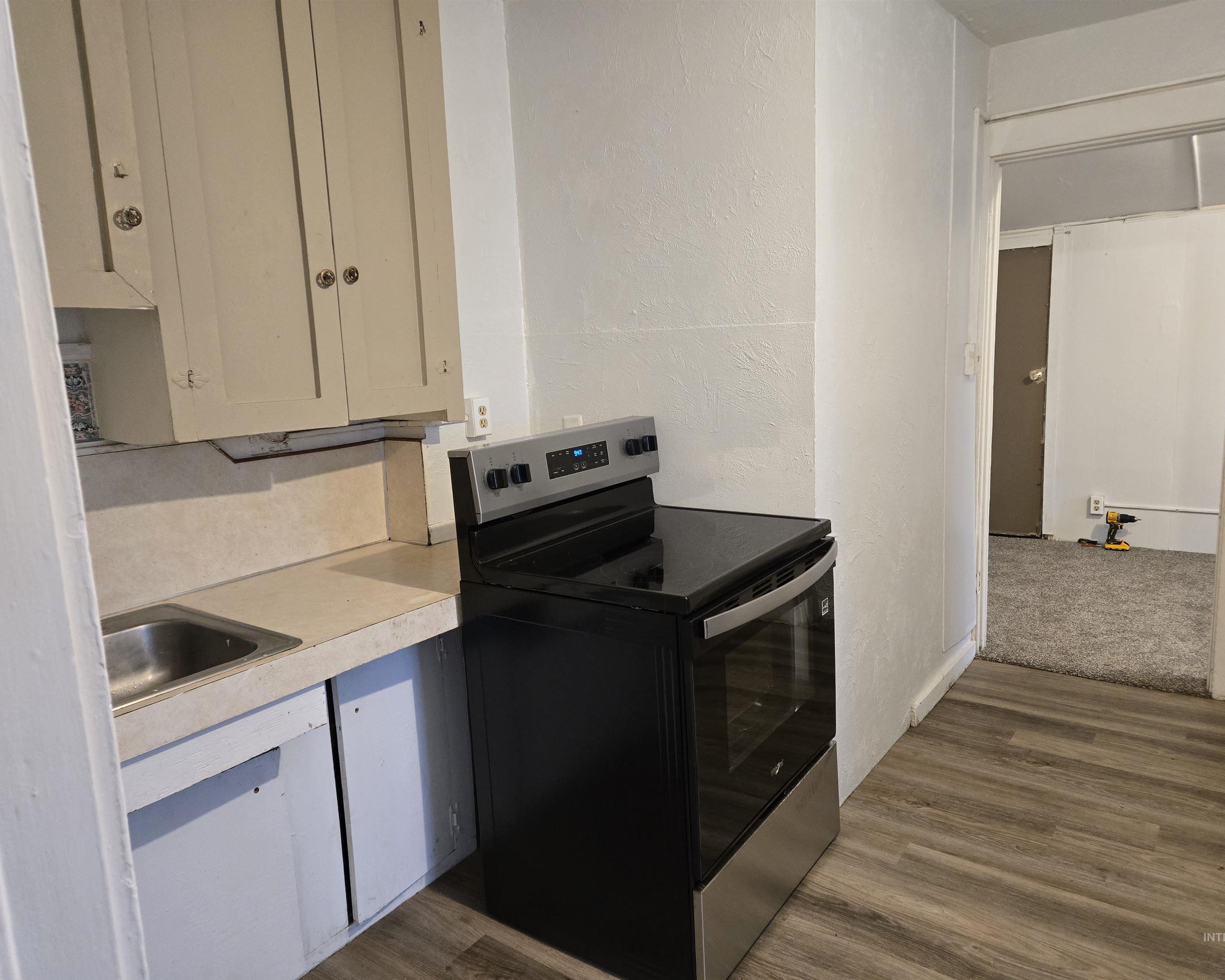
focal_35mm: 24
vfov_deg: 58.8
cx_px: 647
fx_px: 870
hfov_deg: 70.2
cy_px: 491
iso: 640
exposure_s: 1/120
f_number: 1.8
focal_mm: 5.4
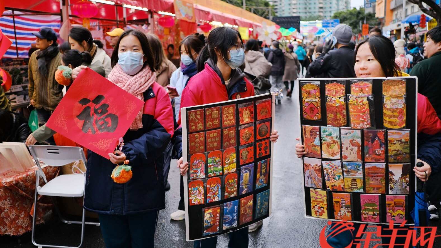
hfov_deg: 54.0
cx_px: 219
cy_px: 124
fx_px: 433
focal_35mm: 37
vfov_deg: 32.0
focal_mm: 23
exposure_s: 1/240
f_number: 2
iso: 320
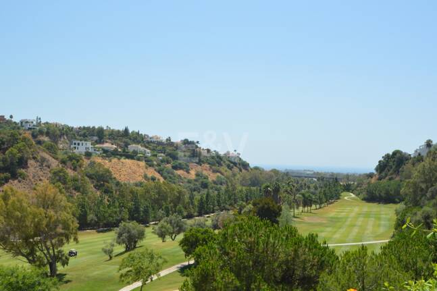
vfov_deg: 36.9
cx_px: 218
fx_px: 437
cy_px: 146
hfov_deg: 53.1
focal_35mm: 36
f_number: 7.1
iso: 100
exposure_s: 1/200
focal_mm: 24
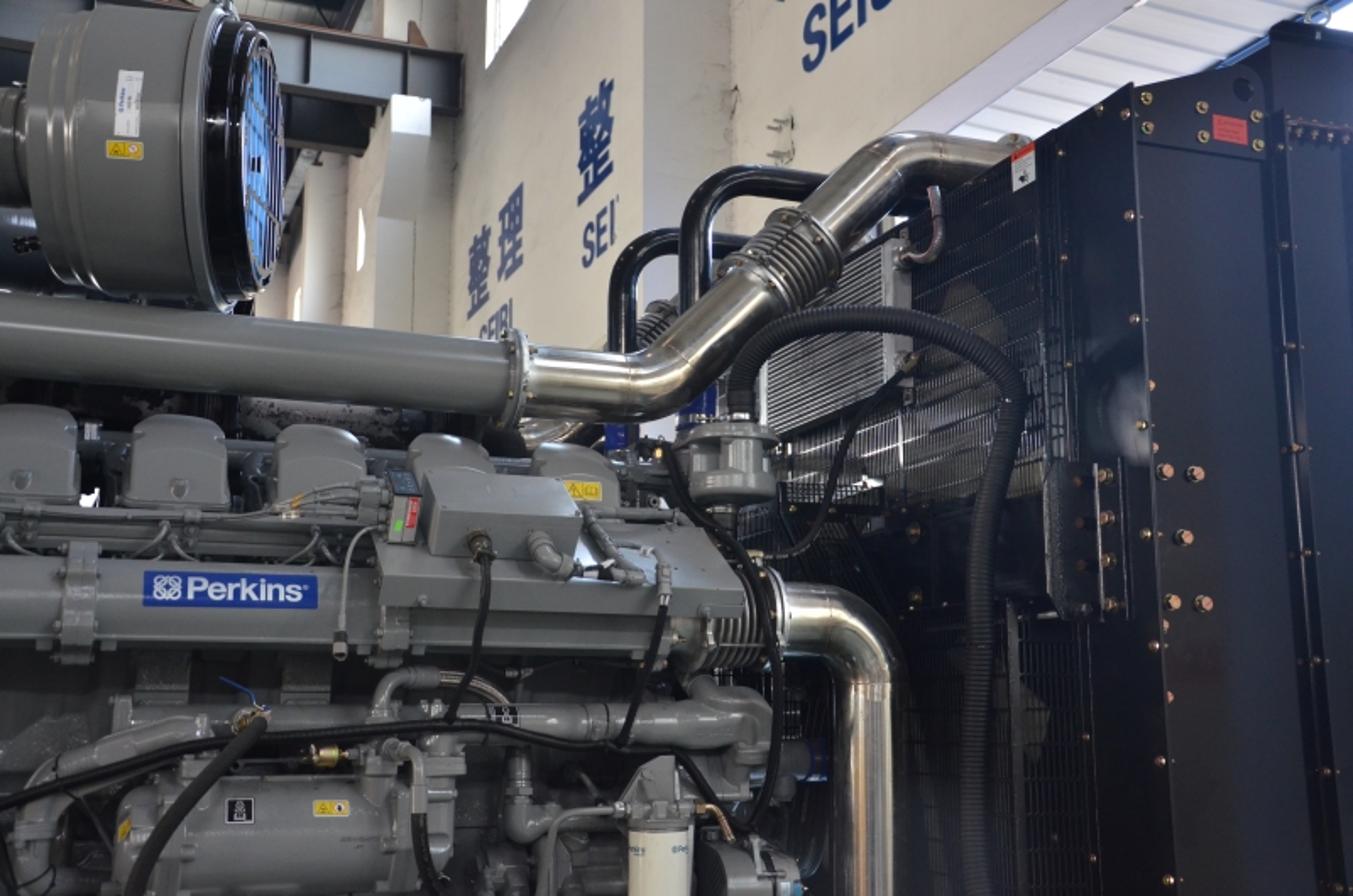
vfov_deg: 34.1
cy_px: 448
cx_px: 676
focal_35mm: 39
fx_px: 1463
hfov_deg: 49.6
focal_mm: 26
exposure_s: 1/60
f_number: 4
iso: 800
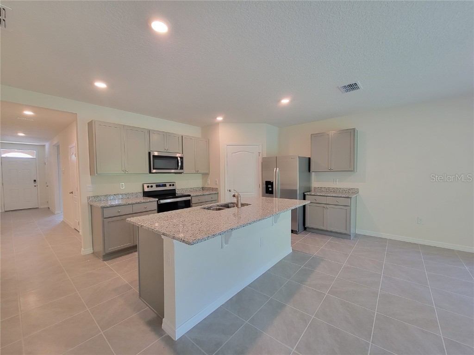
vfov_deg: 89.9
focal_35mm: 13
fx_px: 178
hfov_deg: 106.2
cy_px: 178
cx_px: 237
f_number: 2.2
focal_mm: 2.2
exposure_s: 1/60
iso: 200
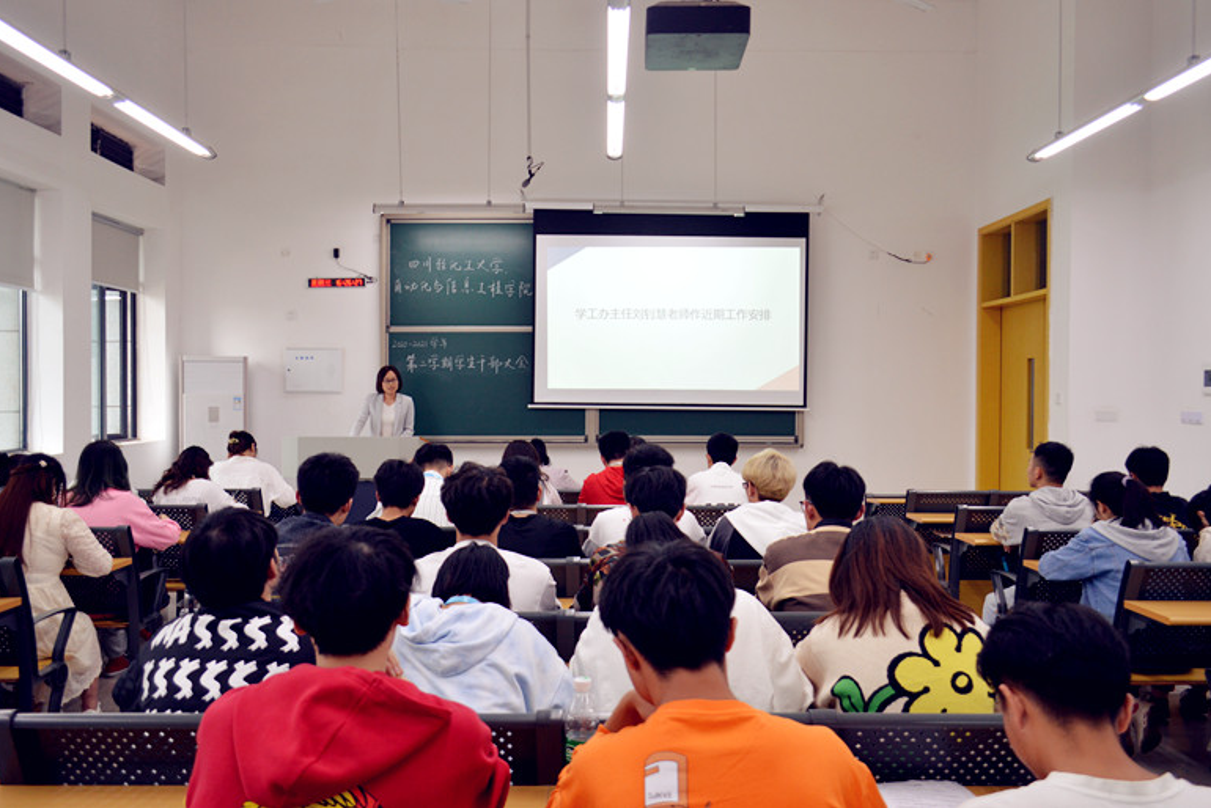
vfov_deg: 46.4
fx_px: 942
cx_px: 598
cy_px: 392
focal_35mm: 28
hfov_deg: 65.5
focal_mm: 18
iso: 400
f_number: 4
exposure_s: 1/60
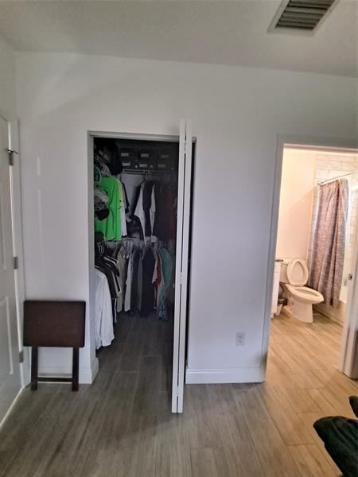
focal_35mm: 13
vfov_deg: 106.2
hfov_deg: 89.9
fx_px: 179
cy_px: 238
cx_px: 179
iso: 200
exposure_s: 1/50
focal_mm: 1.74
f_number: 2.2
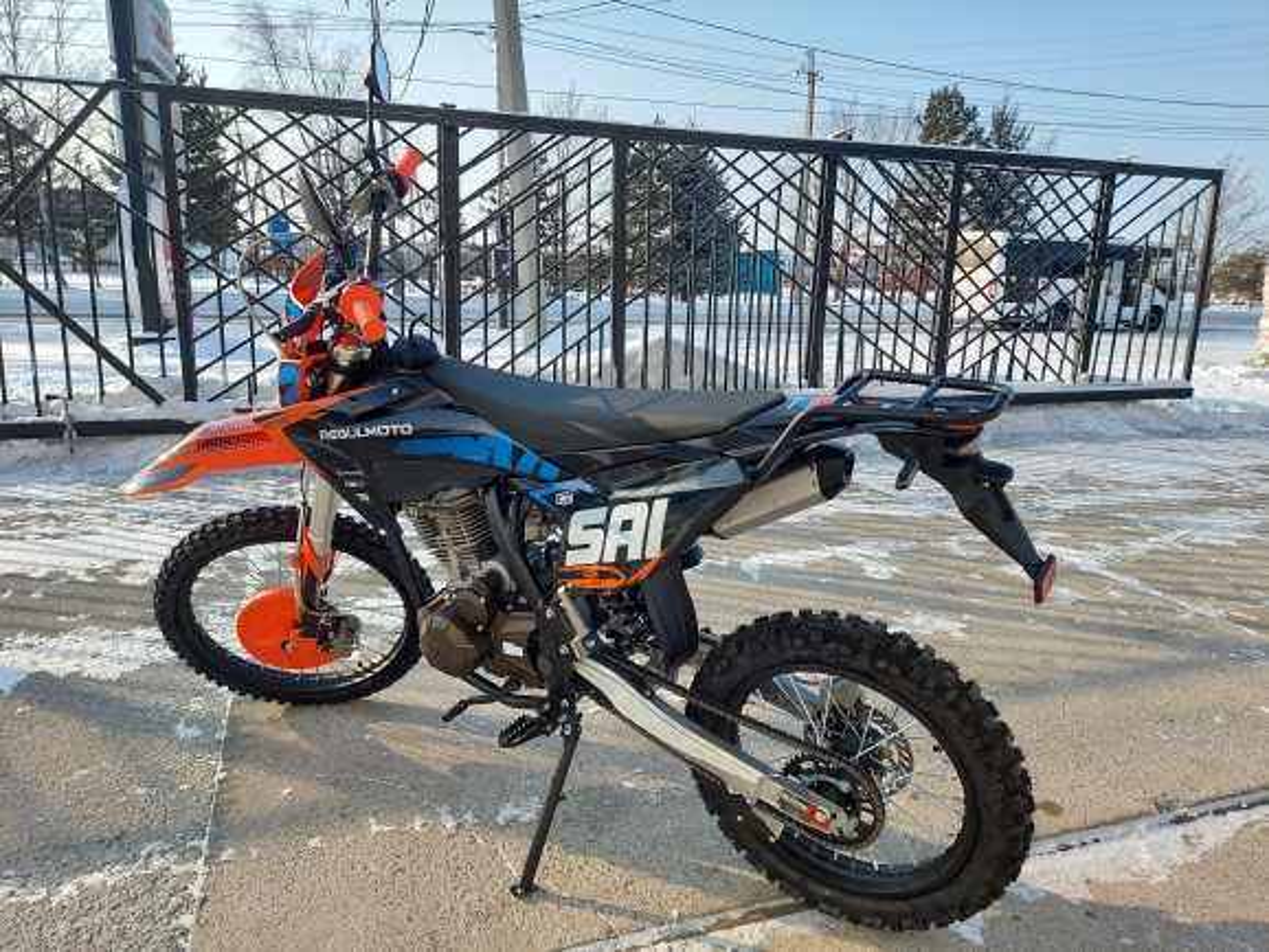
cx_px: 634
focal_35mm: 24
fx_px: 880
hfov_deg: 71.6
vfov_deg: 56.9
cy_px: 476
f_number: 1.8
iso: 40
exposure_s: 1/768
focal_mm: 5.23
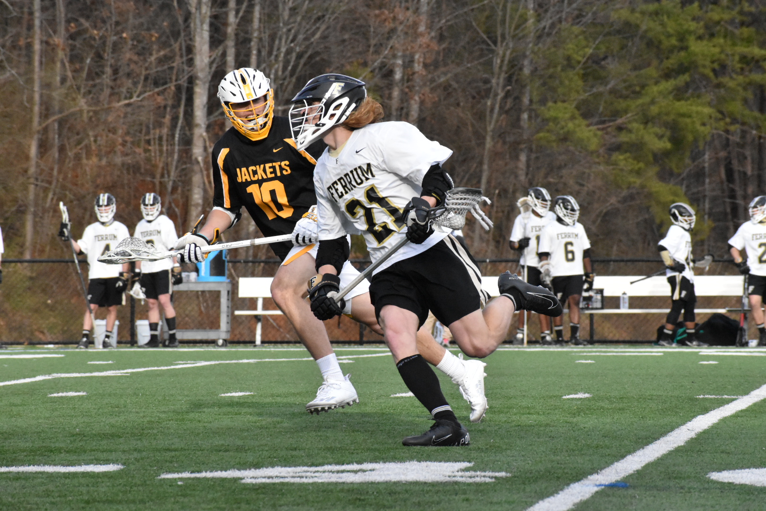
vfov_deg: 5.1
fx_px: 5745
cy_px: 256
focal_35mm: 270
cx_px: 383
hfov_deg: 7.6
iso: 6400
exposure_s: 1/3200
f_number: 11
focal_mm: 180
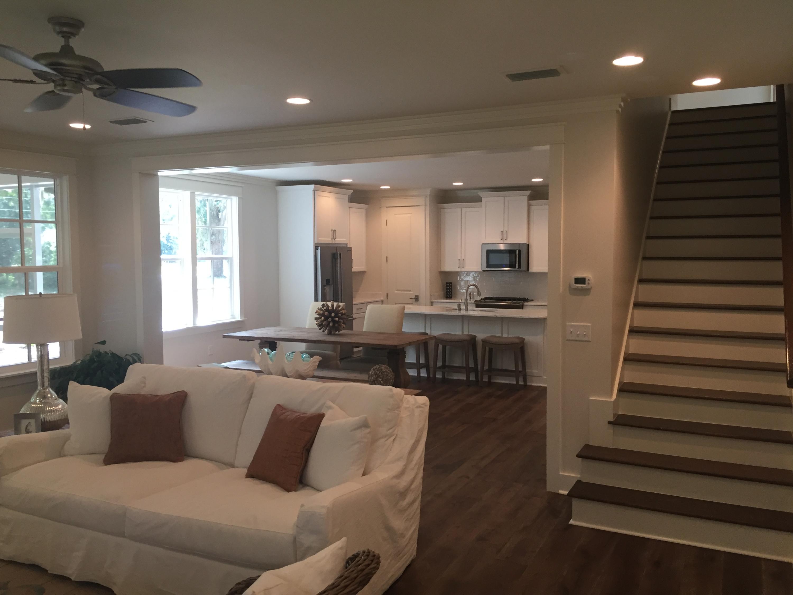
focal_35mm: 29
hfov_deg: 61.7
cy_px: 298
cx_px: 396
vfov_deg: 48.2
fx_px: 664
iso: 50
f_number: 2.2
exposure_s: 1/30
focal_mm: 4.15
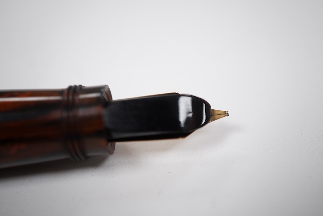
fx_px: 404
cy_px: 108
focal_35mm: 45
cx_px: 162
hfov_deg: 43.6
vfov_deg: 29.9
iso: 500
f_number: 5
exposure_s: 1/125
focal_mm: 30
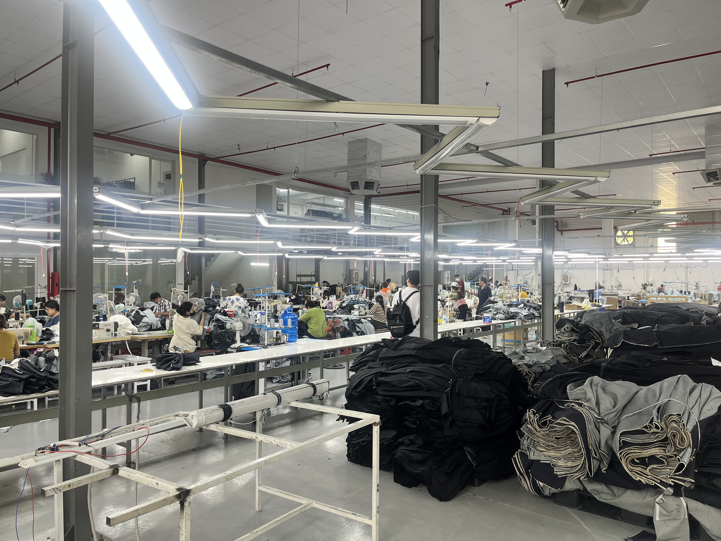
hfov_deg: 67.3
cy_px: 270
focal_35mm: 26
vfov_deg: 53.1
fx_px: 542
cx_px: 360
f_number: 1.6
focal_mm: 5.1
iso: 50
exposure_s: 1/122
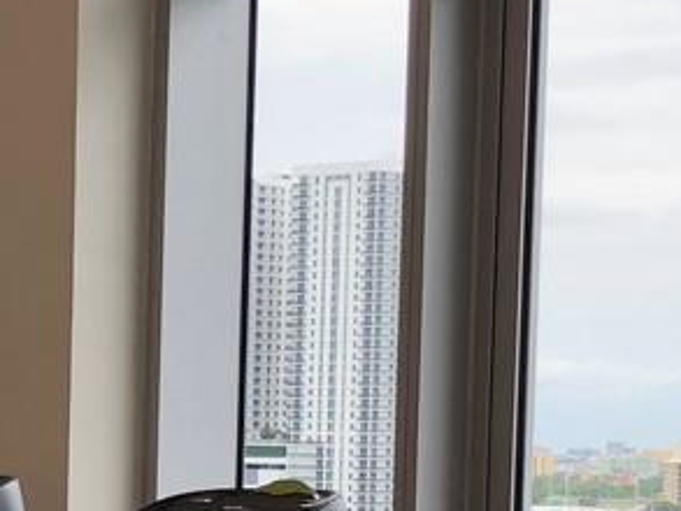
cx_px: -37
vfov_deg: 9.6
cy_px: 625
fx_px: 3011
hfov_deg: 12.7
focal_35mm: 153
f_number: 1.8
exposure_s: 1/165
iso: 20
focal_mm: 4
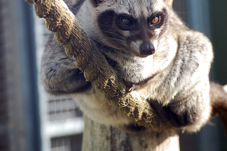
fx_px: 1304
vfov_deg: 6.6
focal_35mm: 207
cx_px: 140
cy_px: 56
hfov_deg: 9.9
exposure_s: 1/320
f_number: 4.8
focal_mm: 102
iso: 400
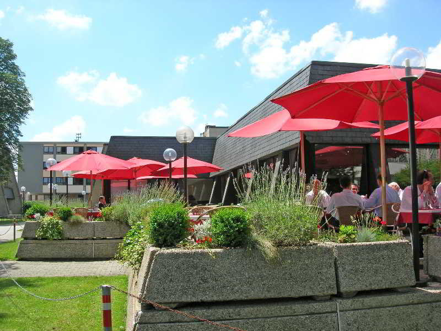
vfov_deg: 37.7
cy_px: 166
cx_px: 220
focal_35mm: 38
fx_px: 484
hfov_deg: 49.0
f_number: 4.8
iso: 64
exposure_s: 1/412
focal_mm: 7.8
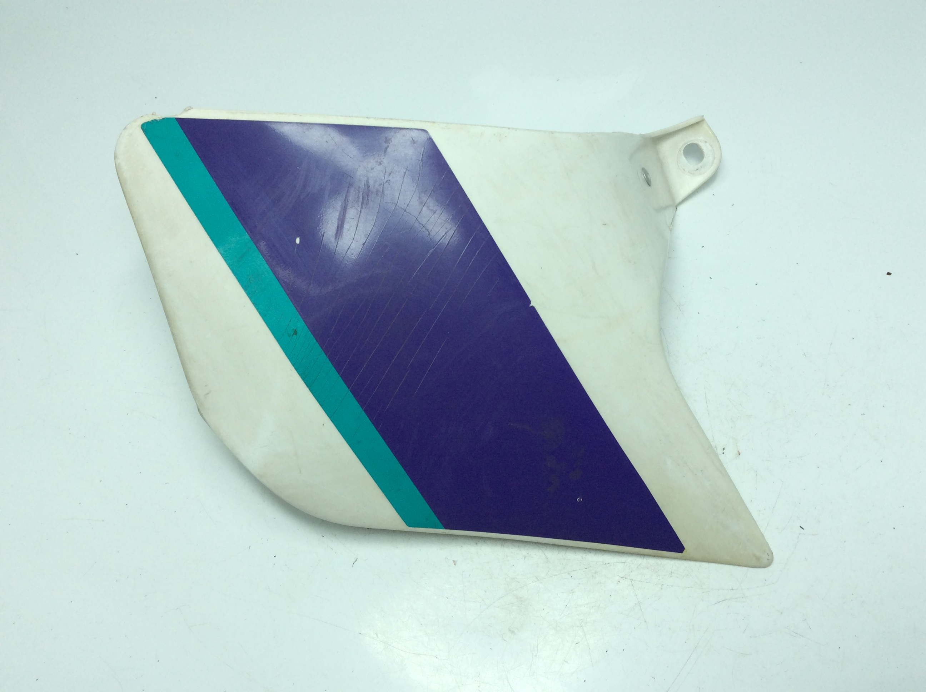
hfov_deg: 56.9
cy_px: 346
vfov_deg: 44.1
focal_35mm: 32
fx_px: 855
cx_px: 463
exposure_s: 1/484
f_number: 2.4
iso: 32
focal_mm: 3.3
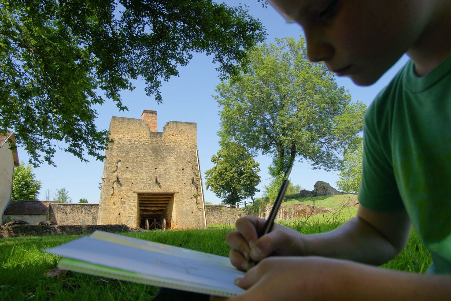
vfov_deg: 47.9
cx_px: 226
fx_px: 338
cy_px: 150
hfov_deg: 67.4
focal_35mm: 27
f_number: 9
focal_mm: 18
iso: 100
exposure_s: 1/200
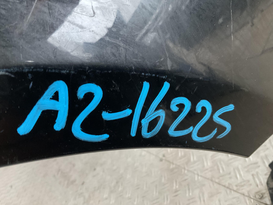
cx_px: 136
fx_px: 229
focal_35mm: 29
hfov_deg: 61.7
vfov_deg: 48.2
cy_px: 102
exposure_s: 1/25
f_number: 1.8
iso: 320
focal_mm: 3
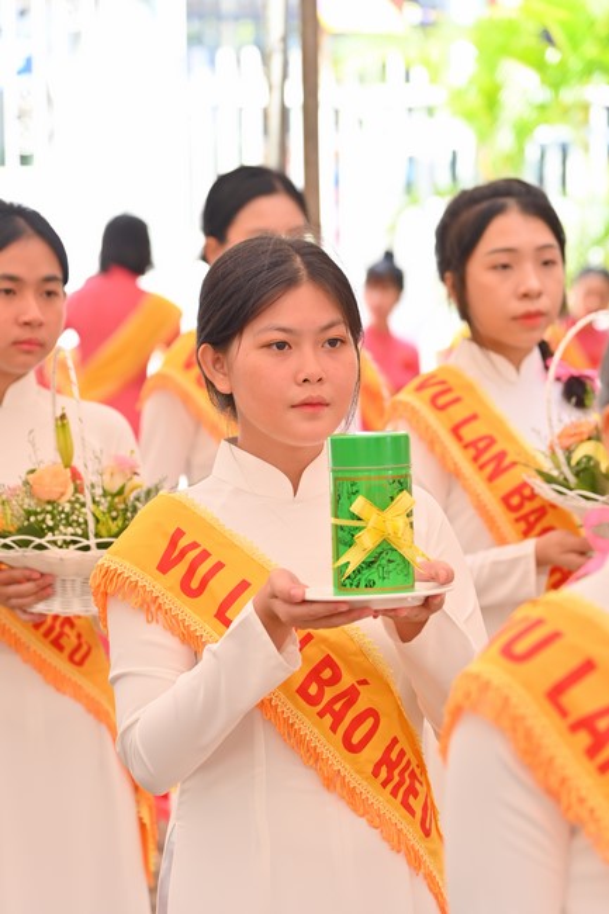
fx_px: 3046
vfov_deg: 17.1
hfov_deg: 11.4
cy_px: 457
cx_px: 304
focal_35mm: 120
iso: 250
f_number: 5
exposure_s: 1/125
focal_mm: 120
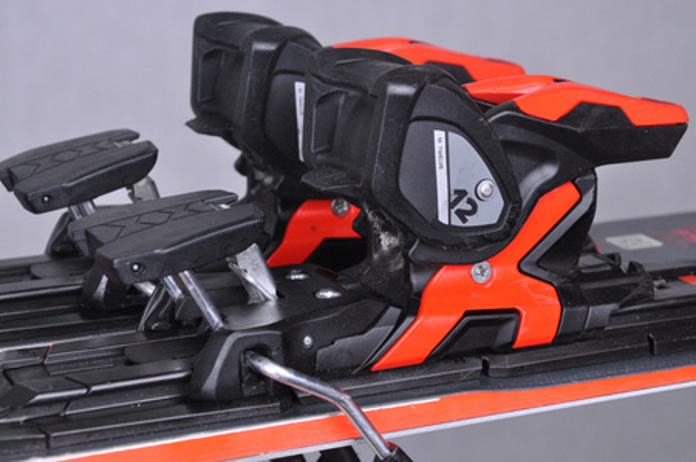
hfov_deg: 21.9
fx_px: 1796
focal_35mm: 93
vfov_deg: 14.7
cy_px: 231
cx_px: 348
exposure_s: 1/125
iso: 3200
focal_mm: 62
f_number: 8
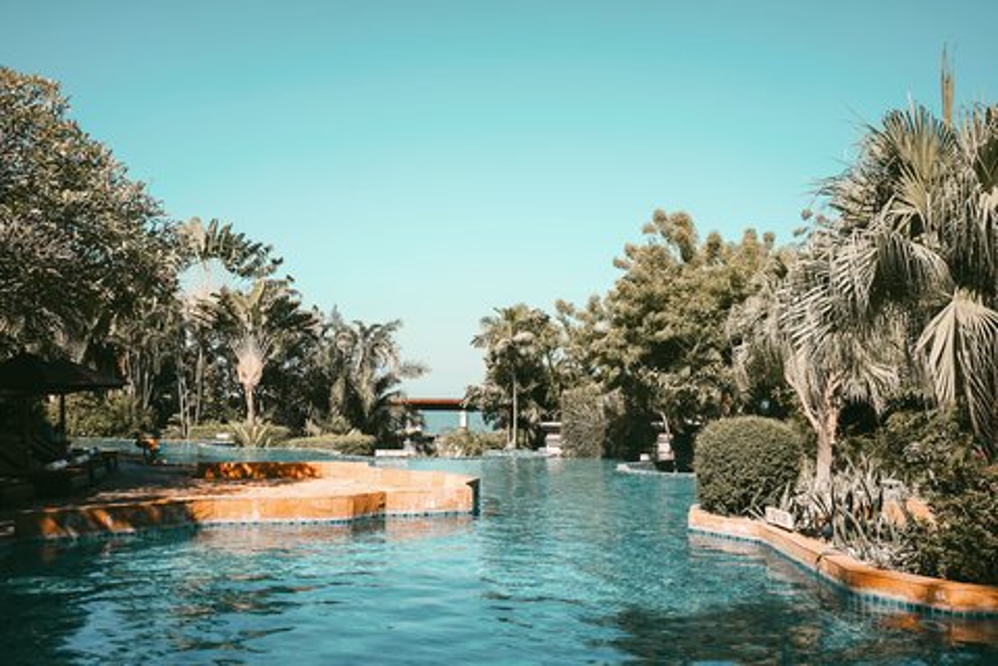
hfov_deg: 54.4
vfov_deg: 37.9
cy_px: 333
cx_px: 499
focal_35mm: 35
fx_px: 970
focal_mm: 35
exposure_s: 1/2000
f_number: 3.2
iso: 100
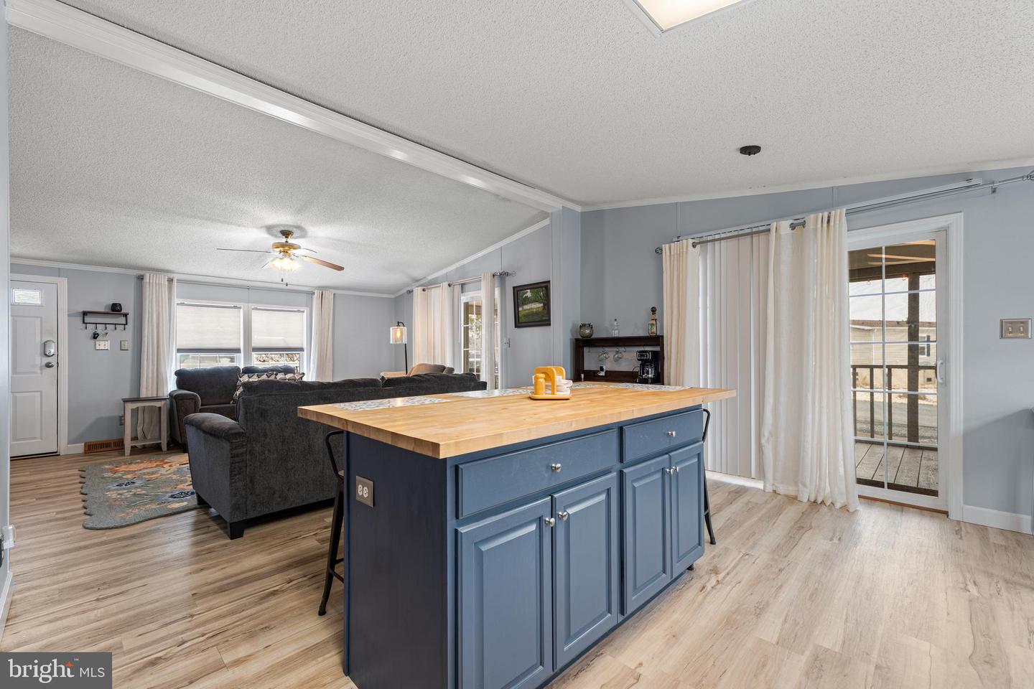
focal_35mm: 15
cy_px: 344
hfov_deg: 100.4
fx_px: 431
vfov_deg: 77.3
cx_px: 517
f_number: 6.3
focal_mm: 10
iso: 200
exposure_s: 1/1.67
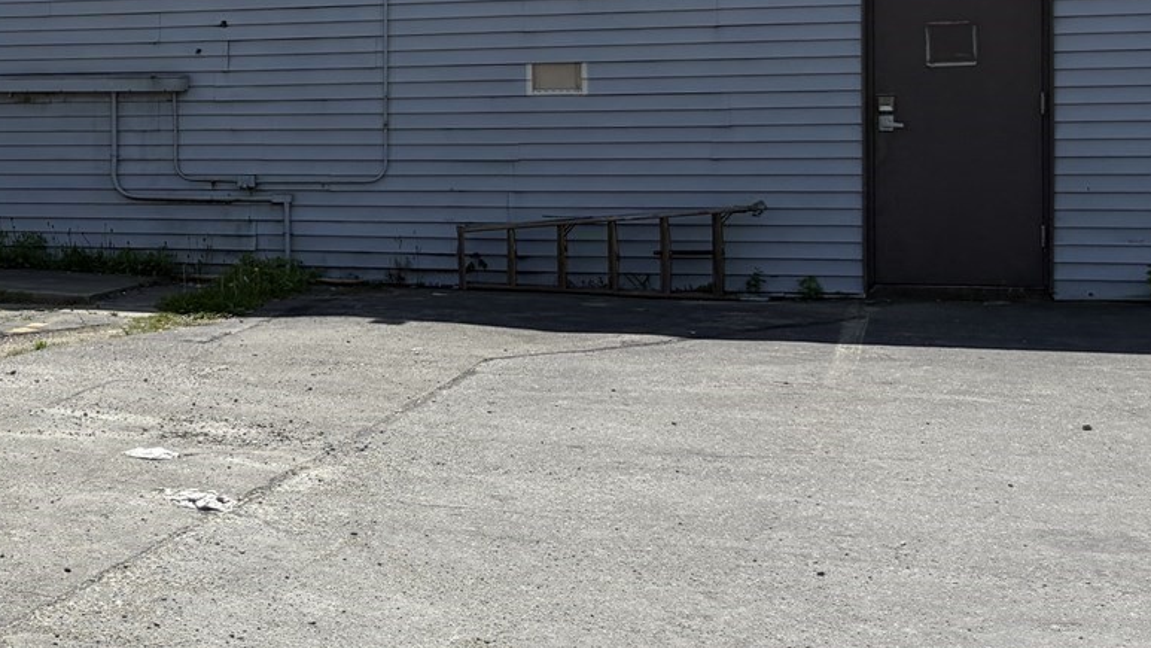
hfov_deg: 26.3
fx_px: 2289
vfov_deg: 16.0
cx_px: -66
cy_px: 144
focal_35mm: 75
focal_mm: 5.96
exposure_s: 1/5814
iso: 50
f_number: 1.6
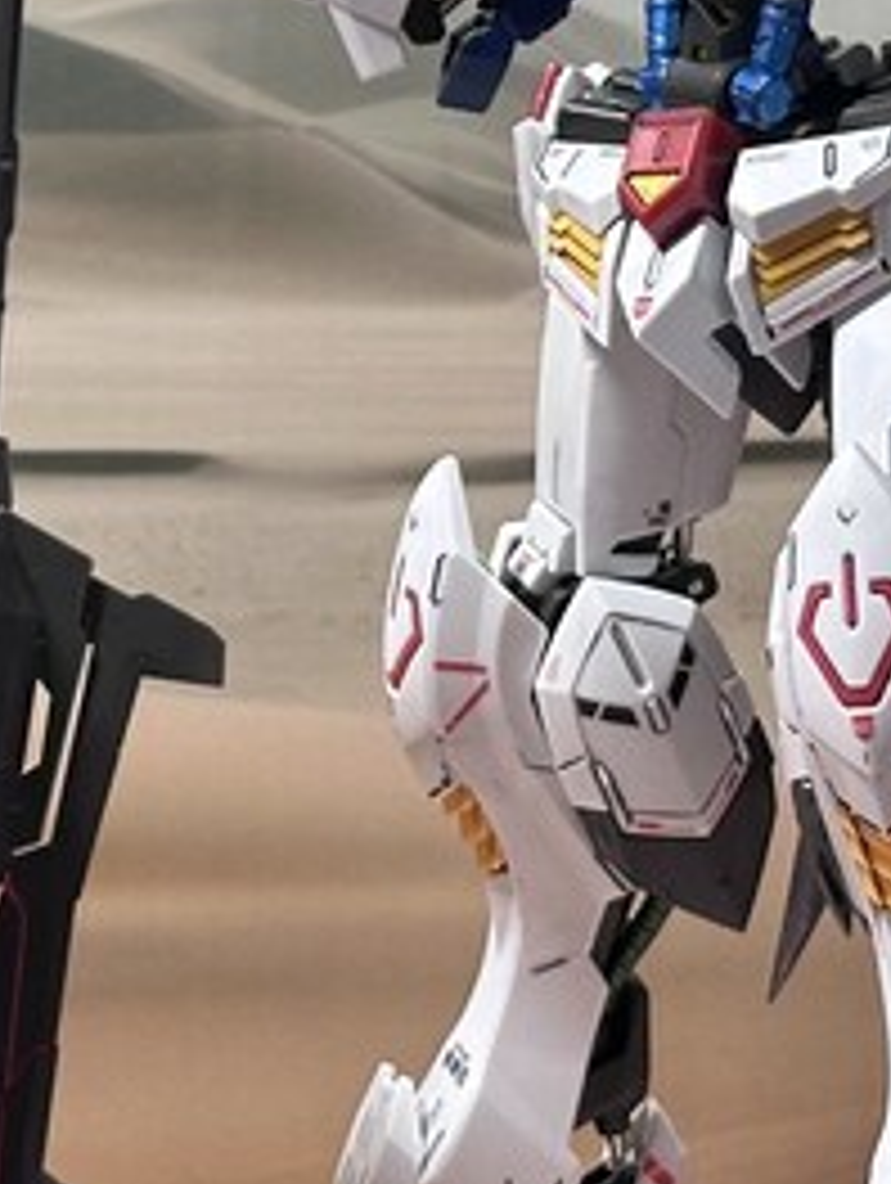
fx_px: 5615
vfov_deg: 12.0
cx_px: 832
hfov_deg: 9.0
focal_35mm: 164
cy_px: 254
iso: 160
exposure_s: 1/60
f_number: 1.78
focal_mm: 6.86
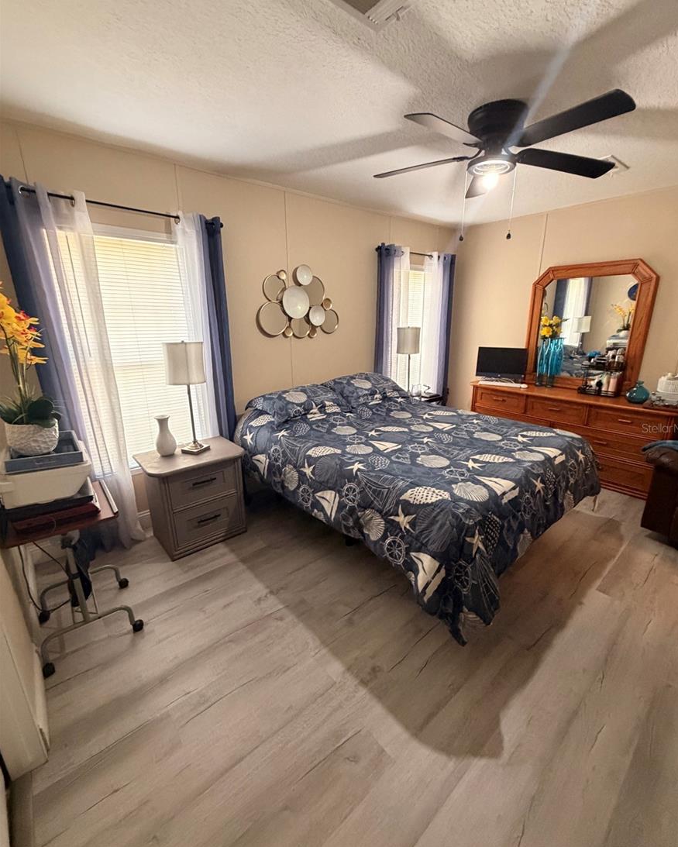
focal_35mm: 15
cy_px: 428
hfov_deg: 84.0
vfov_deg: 96.8
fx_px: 376
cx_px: 348
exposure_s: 1/60
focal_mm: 2.22
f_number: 2.2
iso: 500
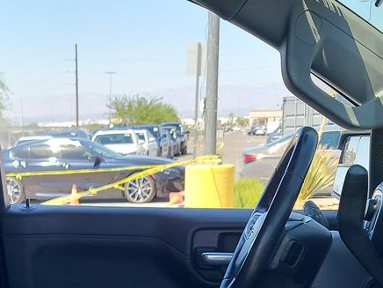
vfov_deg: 15.1
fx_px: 974
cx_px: 30
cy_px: 472
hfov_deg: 21.7
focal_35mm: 88
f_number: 1.8
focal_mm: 6.7
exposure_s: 1/122
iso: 50
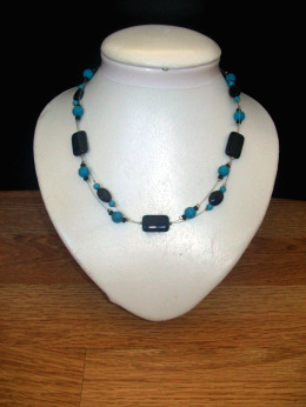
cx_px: 153
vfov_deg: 51.3
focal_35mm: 36
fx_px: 424
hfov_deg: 39.7
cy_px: 204
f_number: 2.7
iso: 160
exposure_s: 1/60
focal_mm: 6
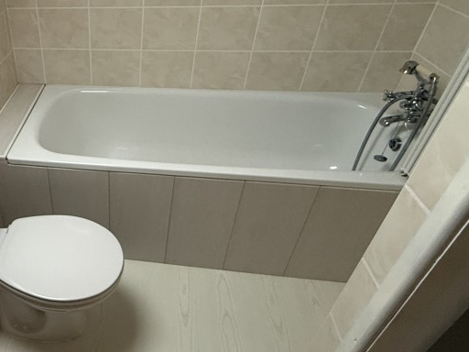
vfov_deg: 49.5
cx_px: 76
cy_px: 148
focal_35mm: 28
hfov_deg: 57.3
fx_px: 379
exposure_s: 1/50
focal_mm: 2.22
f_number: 2.2
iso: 400
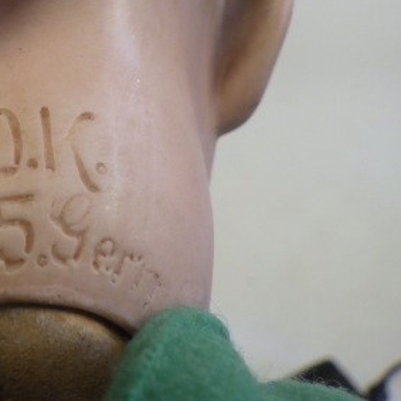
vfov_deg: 29.9
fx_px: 734
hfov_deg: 29.3
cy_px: 81
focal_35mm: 56
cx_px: 40
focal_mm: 5
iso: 400
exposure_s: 1/45
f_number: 3.5
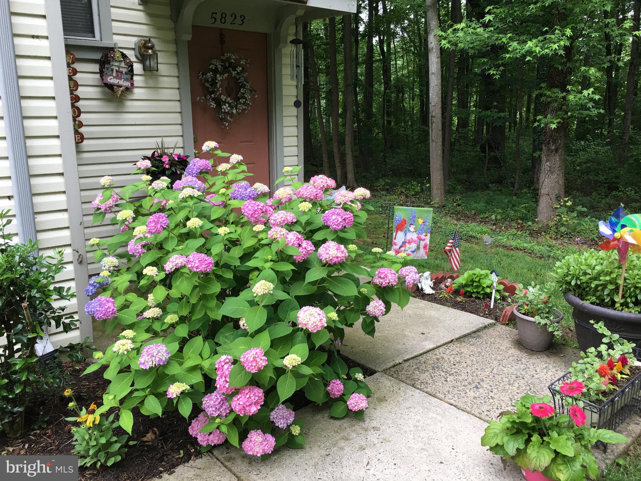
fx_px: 537
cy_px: 240
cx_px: 320
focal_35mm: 29
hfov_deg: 61.7
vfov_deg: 48.2
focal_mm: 4.15
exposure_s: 1/30
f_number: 2.2
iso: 25
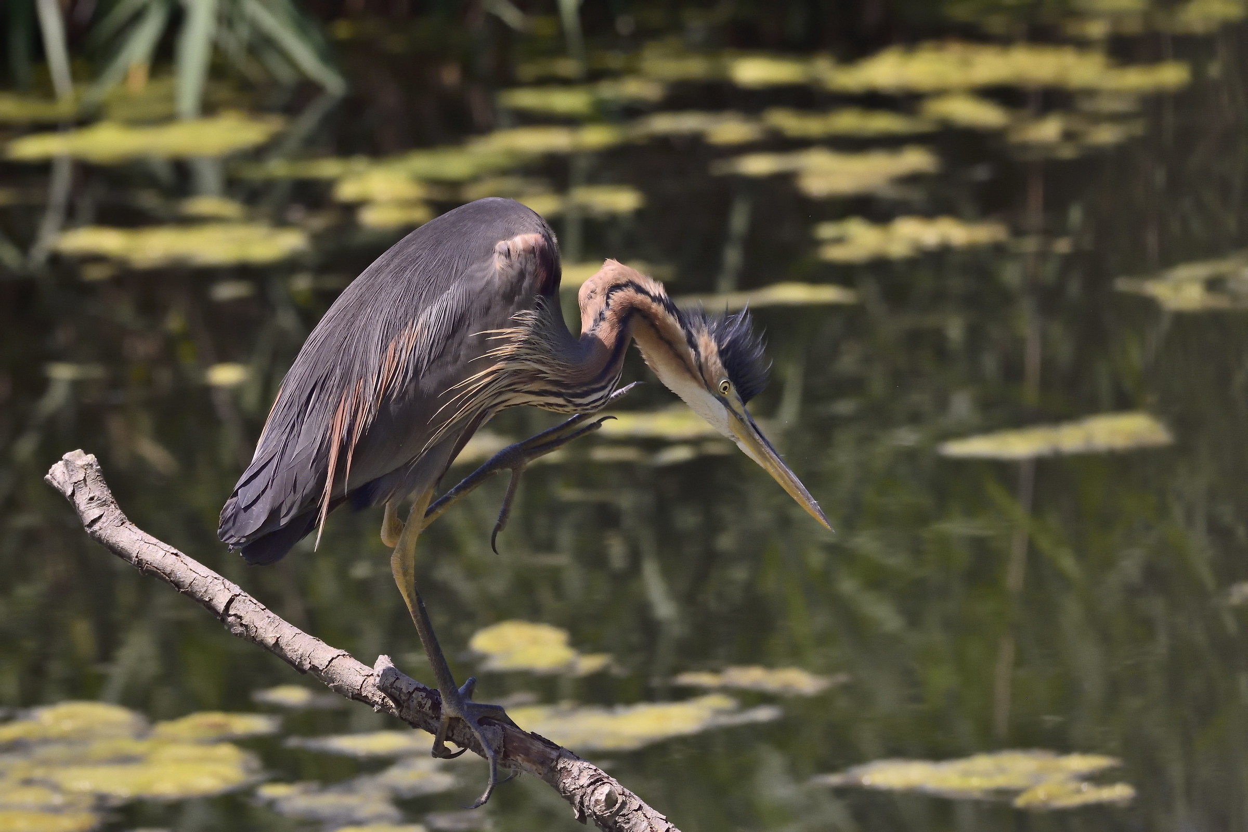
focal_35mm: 405
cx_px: 624
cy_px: 416
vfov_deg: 3.4
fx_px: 14039
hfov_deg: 5.1
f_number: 8
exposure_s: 1/1000
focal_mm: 270
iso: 1400
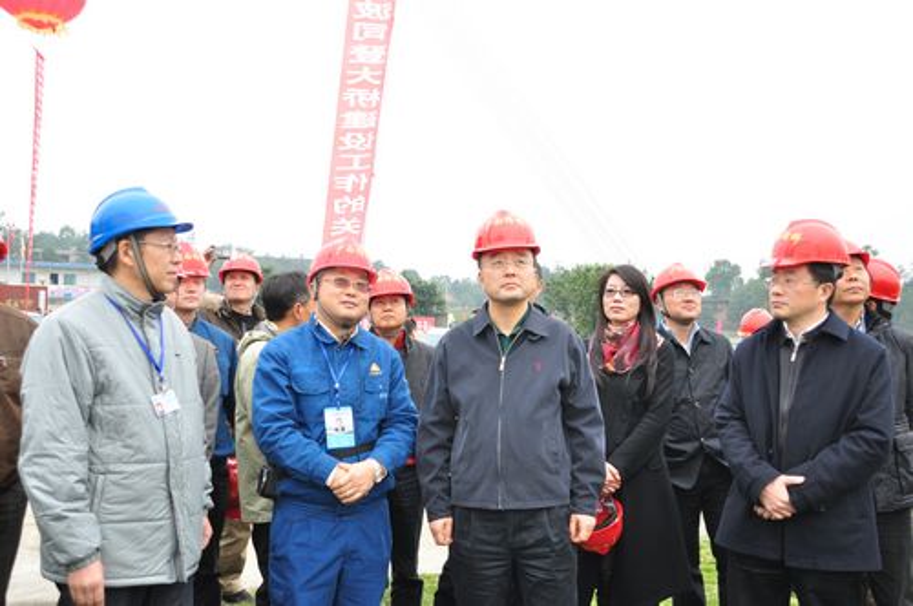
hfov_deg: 51.3
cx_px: 456
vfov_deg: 35.4
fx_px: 950
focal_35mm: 38
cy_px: 303
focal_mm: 25
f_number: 7.1
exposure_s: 1/40
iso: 400
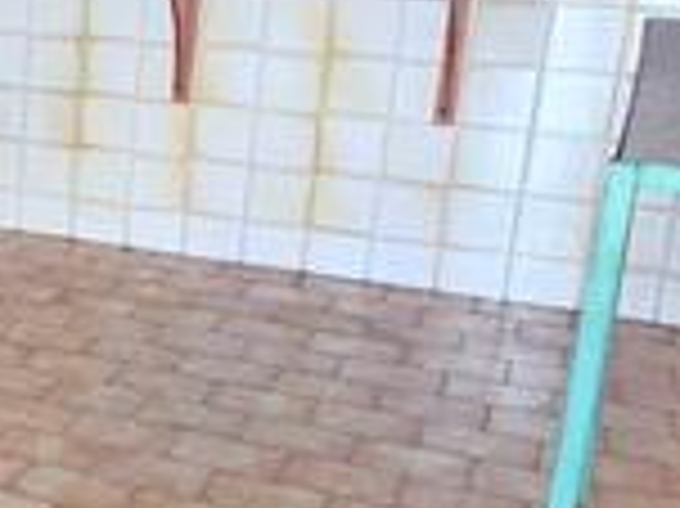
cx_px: -369
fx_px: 1354
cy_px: 234
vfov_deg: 21.3
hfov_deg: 22.5
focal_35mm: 69
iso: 400
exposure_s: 1/50
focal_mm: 2.2
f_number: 1.9
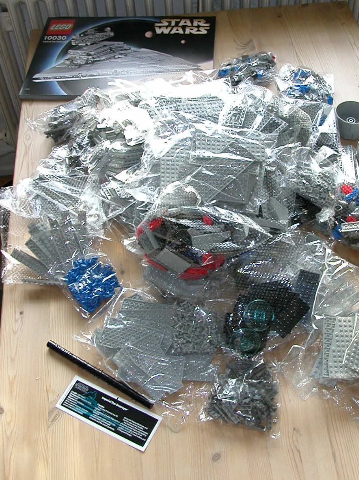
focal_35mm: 46
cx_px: 205
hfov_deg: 31.5
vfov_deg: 41.2
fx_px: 636
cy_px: 219
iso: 100
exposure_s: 1/39.8
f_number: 2.7
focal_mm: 5.6
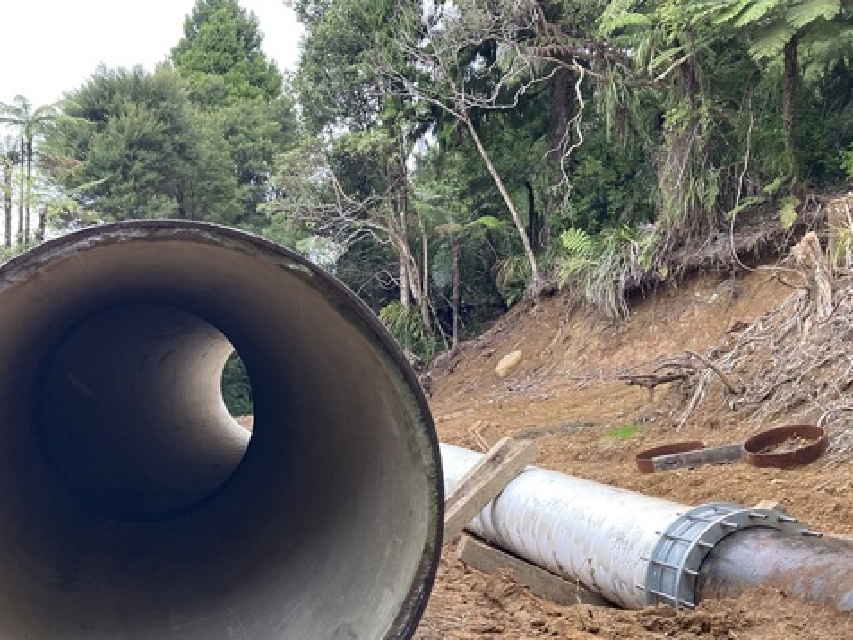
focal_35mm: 40
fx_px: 986
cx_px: 269
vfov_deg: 35.7
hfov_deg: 45.9
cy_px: 412
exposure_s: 1/121
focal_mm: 3.99
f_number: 1.8
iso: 64
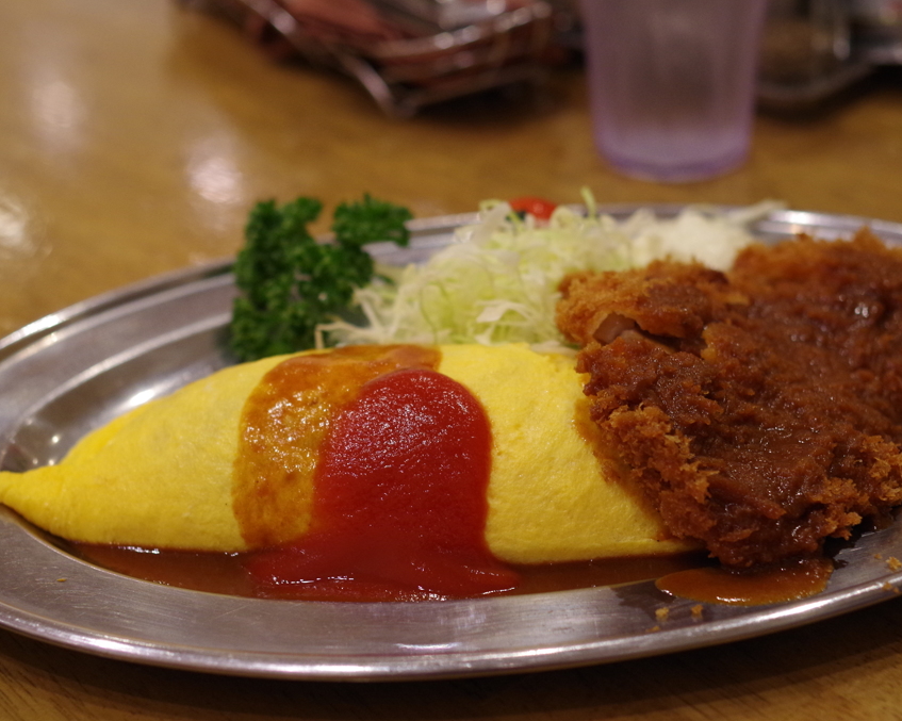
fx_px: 1575
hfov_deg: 32.0
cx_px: 452
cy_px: 359
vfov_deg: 25.8
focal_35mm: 59
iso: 800
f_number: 3.5
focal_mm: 35
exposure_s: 1/80
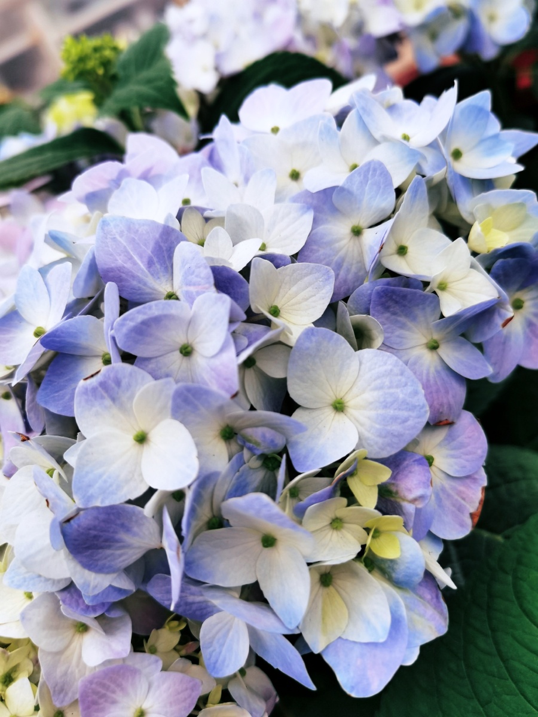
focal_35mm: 27
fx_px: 560
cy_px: 358
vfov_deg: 65.3
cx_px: 269
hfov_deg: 51.4
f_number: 1.9
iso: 50
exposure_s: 1/295
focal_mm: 6.71
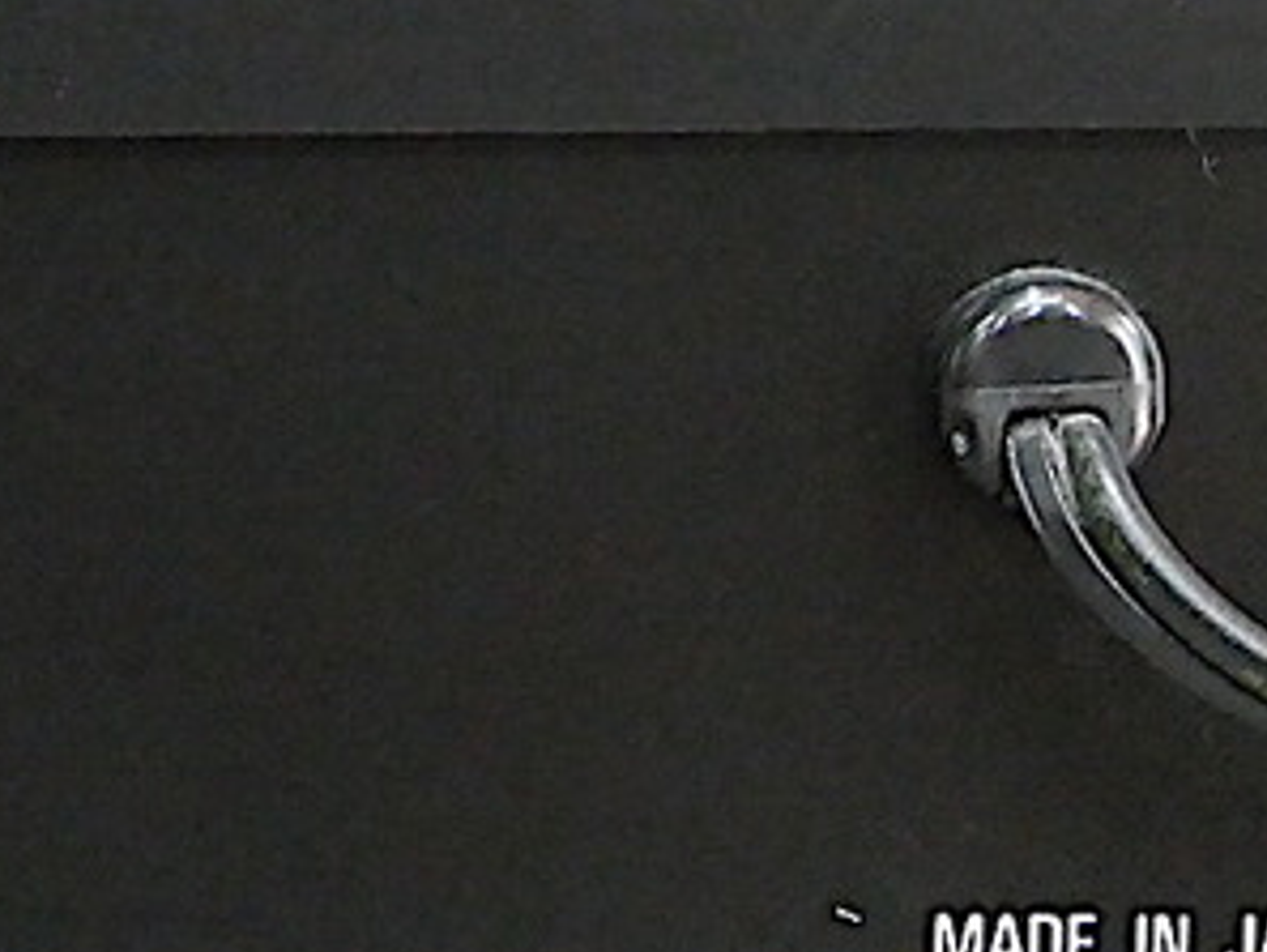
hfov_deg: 9.9
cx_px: -196
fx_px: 7213
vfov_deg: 7.5
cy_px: 538
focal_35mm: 197
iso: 1600
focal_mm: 10.9
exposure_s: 1/50
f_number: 4.5
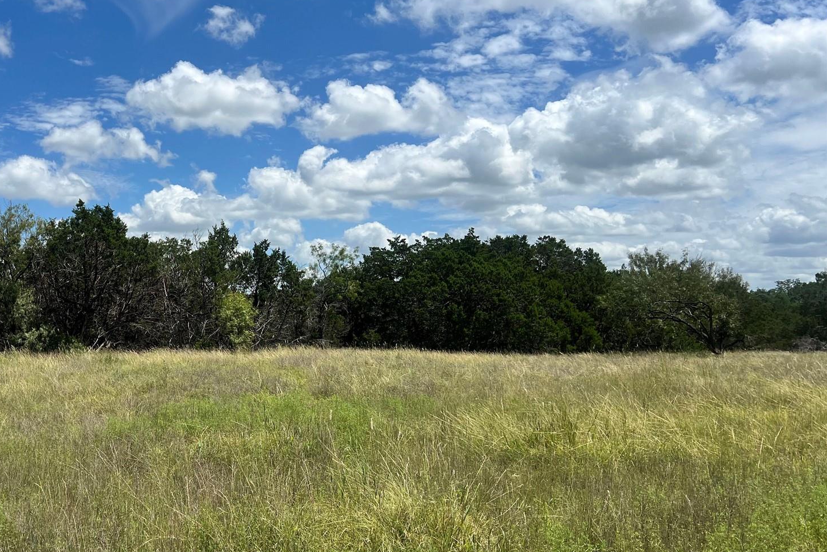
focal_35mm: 38
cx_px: 248
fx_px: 873
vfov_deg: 35.0
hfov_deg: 49.4
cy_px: 249
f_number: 1.5
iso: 50
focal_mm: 5.7
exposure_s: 1/8000
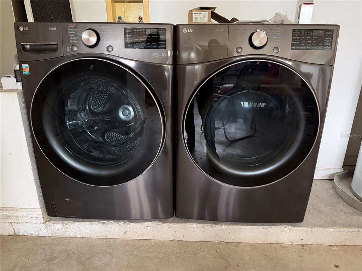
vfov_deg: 56.8
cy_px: 136
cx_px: 181
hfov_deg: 71.6
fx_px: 251
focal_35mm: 24
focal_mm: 6.76
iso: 1000
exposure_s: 1/30
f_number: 1.78
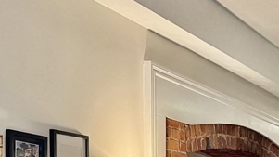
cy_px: 250
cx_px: 456
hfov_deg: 19.7
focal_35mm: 89
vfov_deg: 12.7
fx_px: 658
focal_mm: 6.76
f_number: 1.78
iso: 200
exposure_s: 1/120
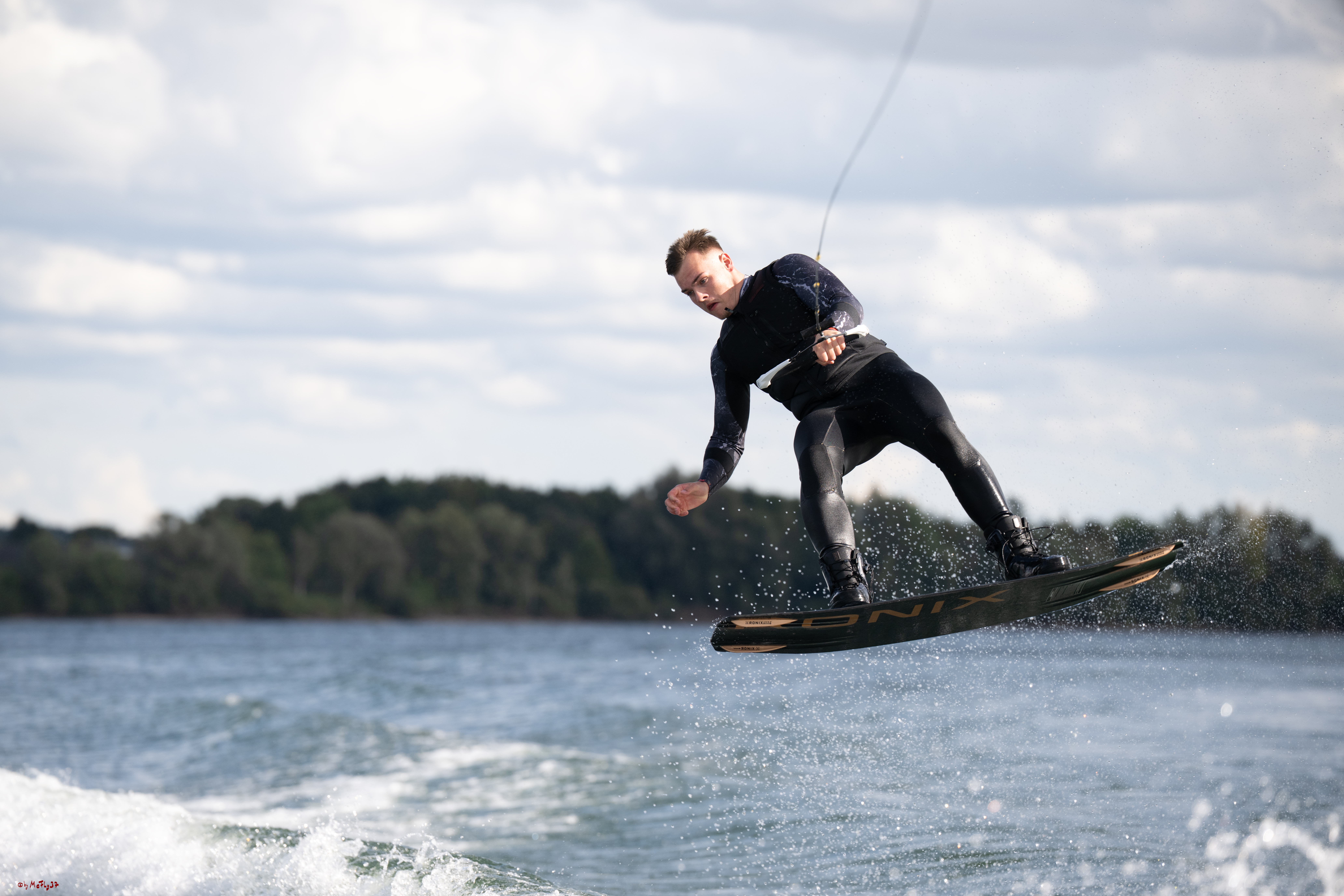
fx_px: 7466
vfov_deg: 6.9
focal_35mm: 200
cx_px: 672
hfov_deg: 10.3
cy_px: 448
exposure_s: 1/2000
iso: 320
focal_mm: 200
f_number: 4.5
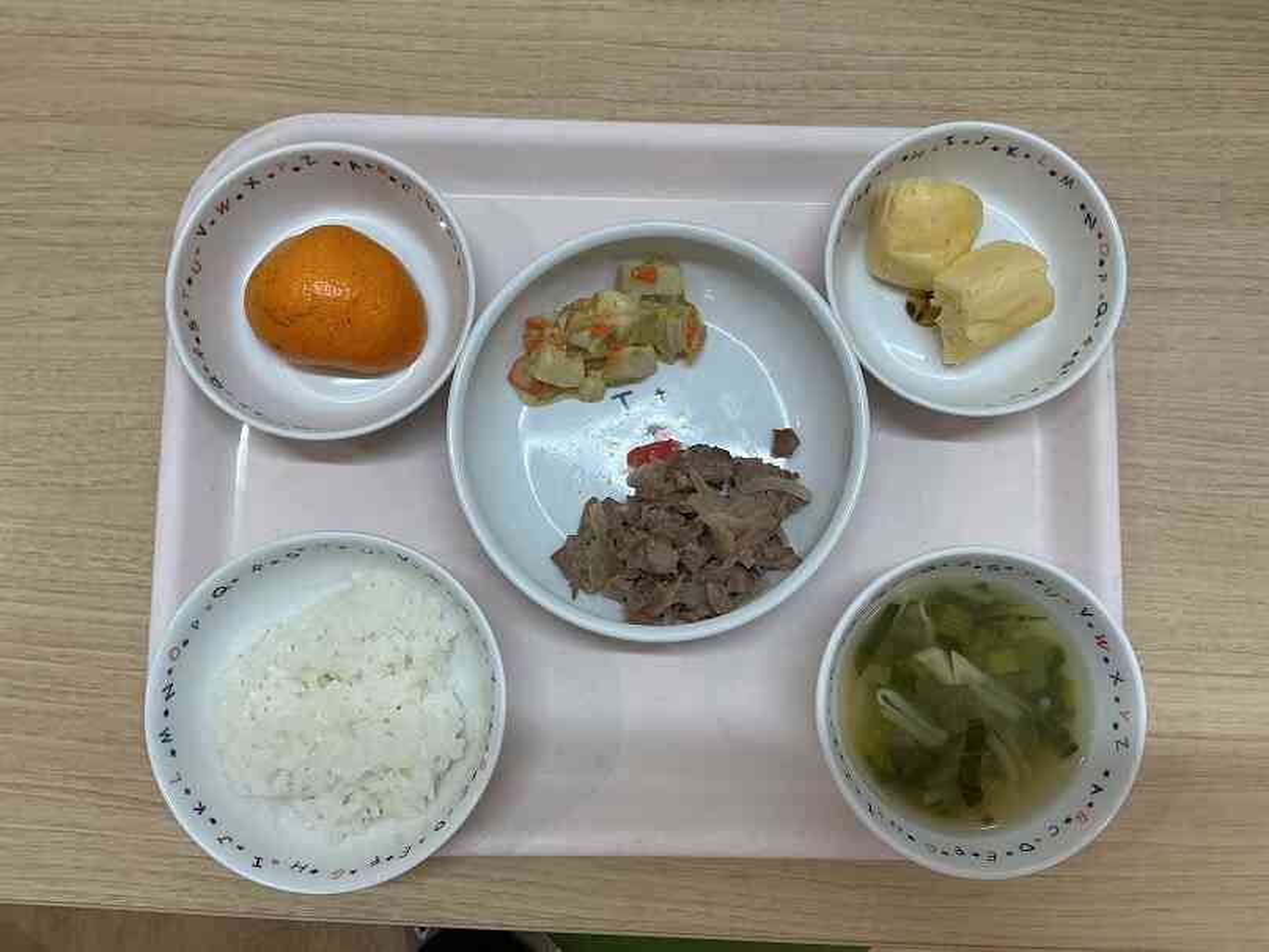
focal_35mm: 29
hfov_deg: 61.7
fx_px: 1063
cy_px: 476
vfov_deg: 48.2
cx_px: 634
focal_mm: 3
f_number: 1.8
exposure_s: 1/120
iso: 50
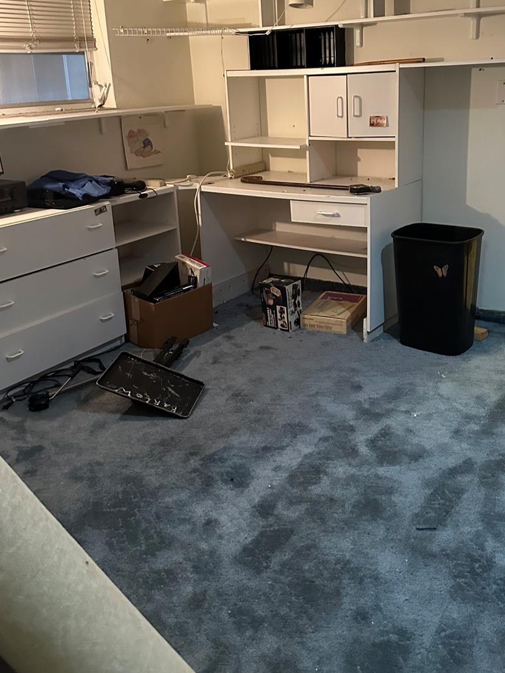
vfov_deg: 53.2
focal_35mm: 34
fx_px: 661
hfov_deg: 41.7
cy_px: 243
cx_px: 294
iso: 1000
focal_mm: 6.86
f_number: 1.78
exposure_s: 1/40
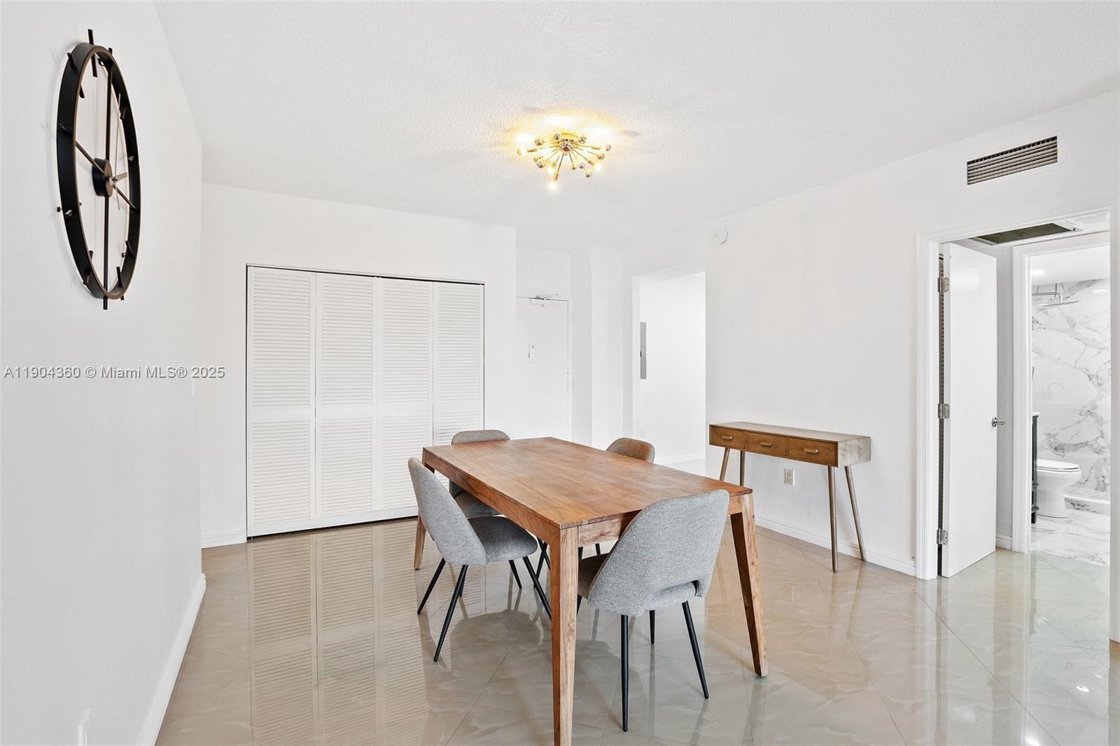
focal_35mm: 15
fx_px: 467
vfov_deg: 77.3
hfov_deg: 100.4
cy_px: 373
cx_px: 560
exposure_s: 1/5
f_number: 8
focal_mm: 10
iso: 200
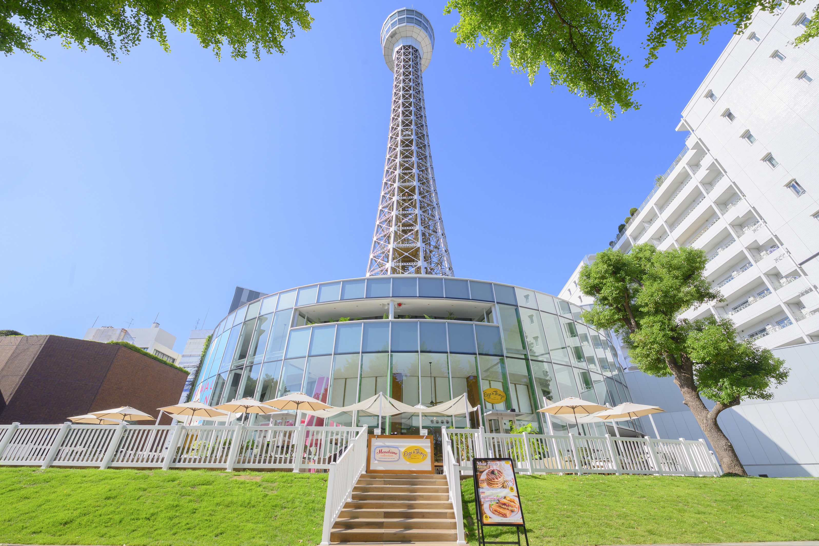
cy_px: 273
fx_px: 318
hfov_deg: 104.3
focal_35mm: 14
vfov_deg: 81.2
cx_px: 410
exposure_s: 1/500
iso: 400
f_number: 10
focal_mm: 14
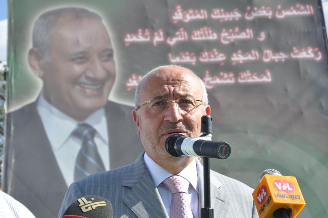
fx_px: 655
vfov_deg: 18.9
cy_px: 109
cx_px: 164
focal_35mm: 72
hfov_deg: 28.1
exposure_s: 1/320
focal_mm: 48
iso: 200
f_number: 9
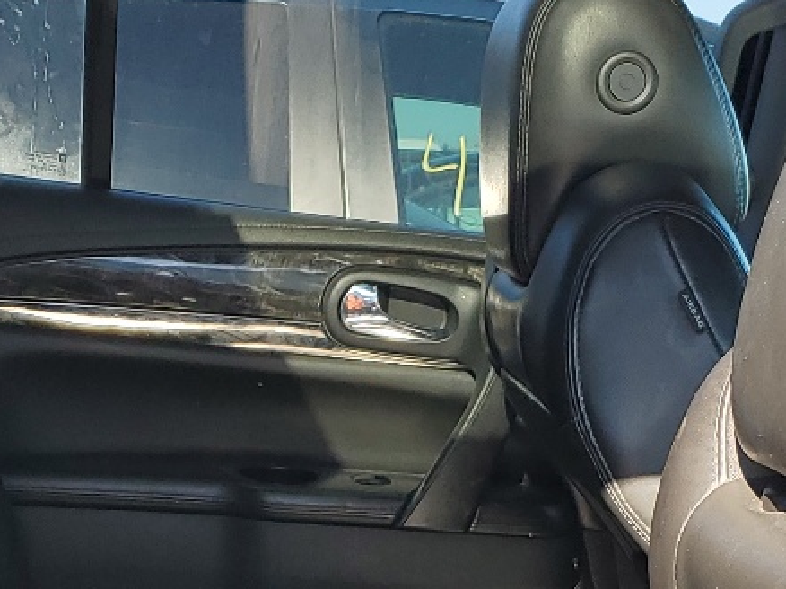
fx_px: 2156
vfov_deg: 15.1
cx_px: 242
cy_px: 690
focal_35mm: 95
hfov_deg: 20.6
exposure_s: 1/417
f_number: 1.5
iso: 50
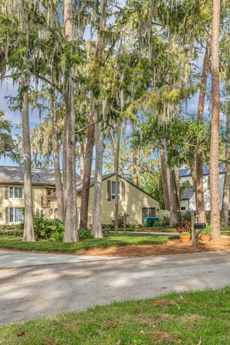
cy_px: 217
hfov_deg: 39.7
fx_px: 317
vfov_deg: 56.5
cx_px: 88
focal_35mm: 33
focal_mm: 14
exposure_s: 1/250
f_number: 5.6
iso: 140
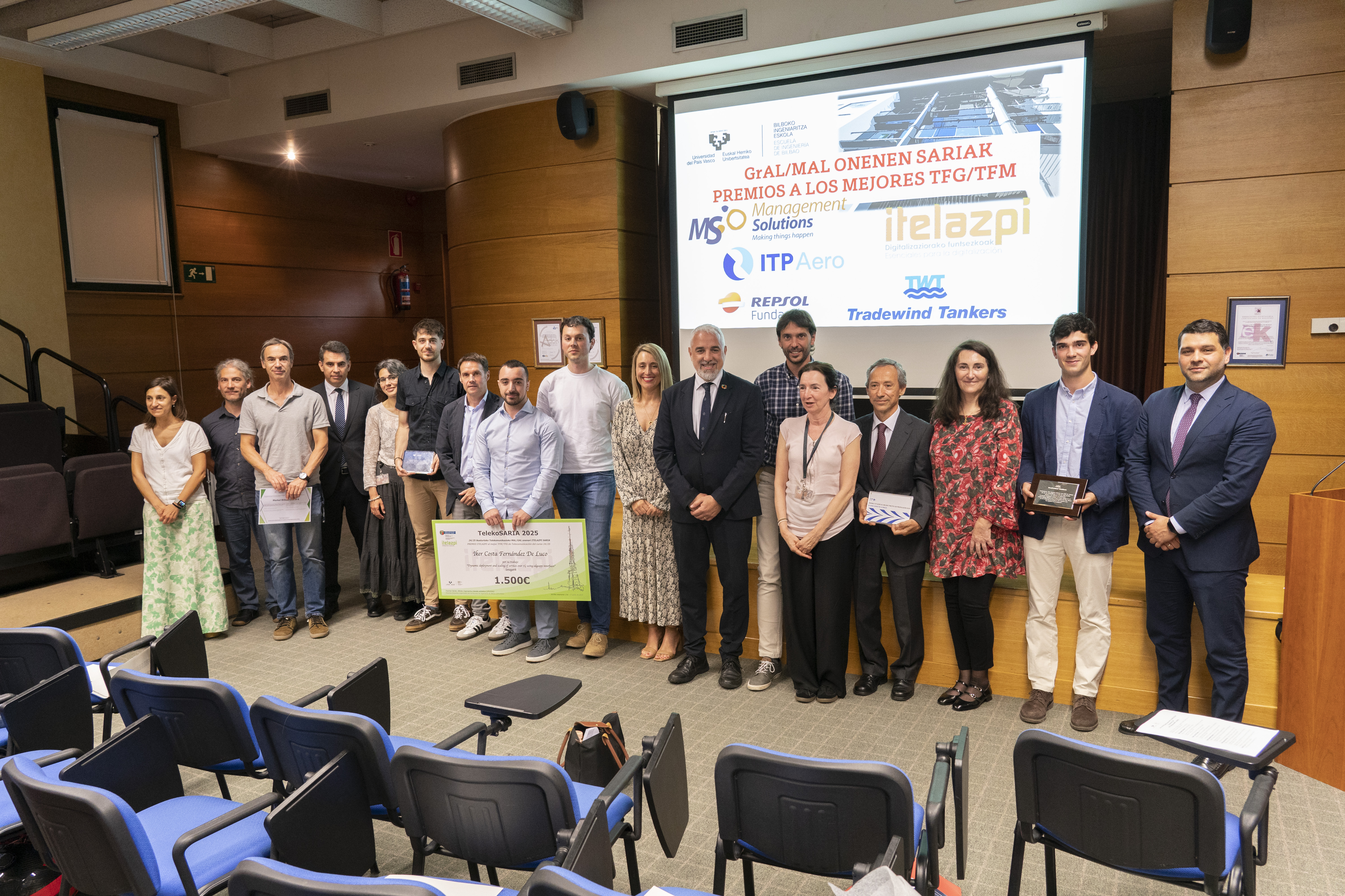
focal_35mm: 25
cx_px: 672
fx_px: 934
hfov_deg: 71.5
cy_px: 448
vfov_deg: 51.3
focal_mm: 25
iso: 3200
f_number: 5
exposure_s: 1/60
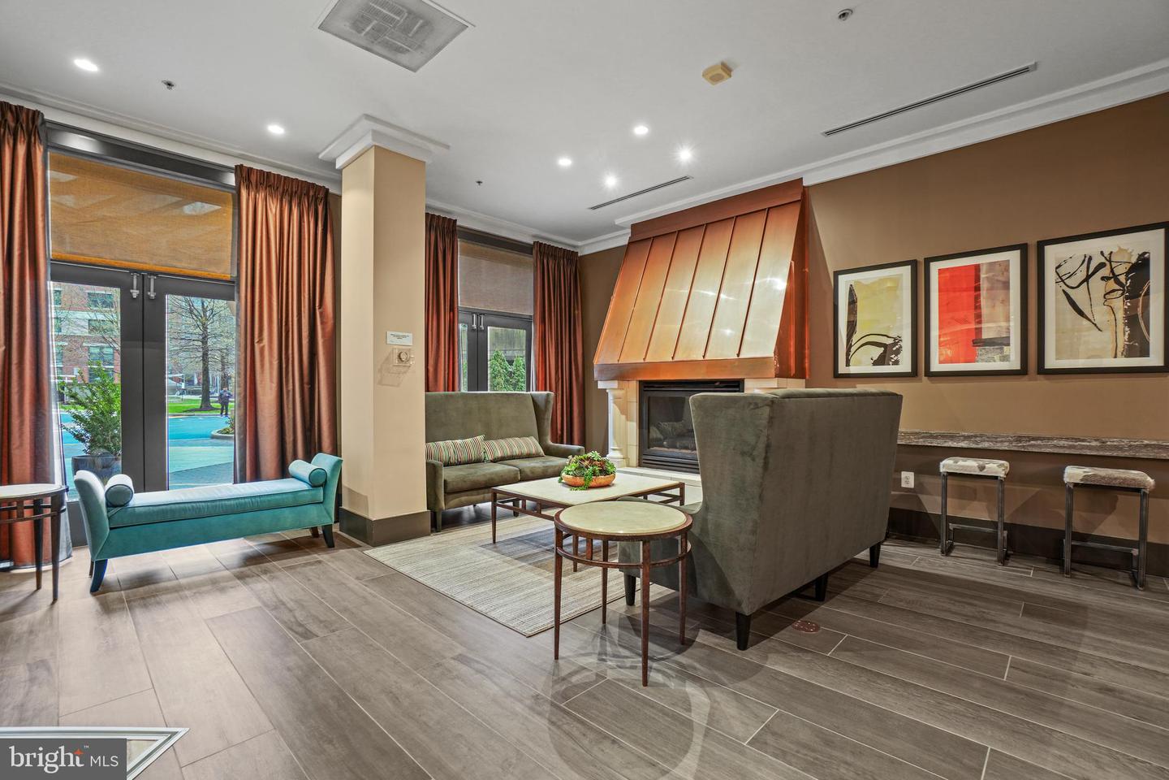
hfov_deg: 100.4
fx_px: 487
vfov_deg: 77.3
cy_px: 390
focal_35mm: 15
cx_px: 584
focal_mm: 10
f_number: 7.1
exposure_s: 6
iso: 100
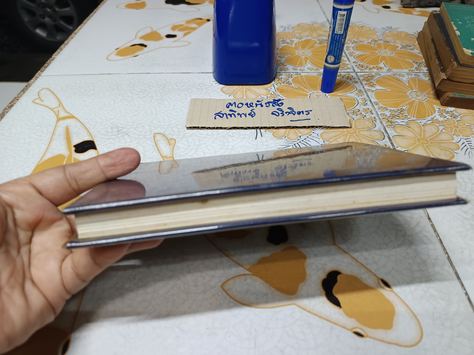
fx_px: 329
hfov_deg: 71.6
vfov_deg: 56.8
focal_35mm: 24
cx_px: 237
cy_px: 178
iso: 1066
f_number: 1.7
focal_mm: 5.31
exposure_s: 1/25
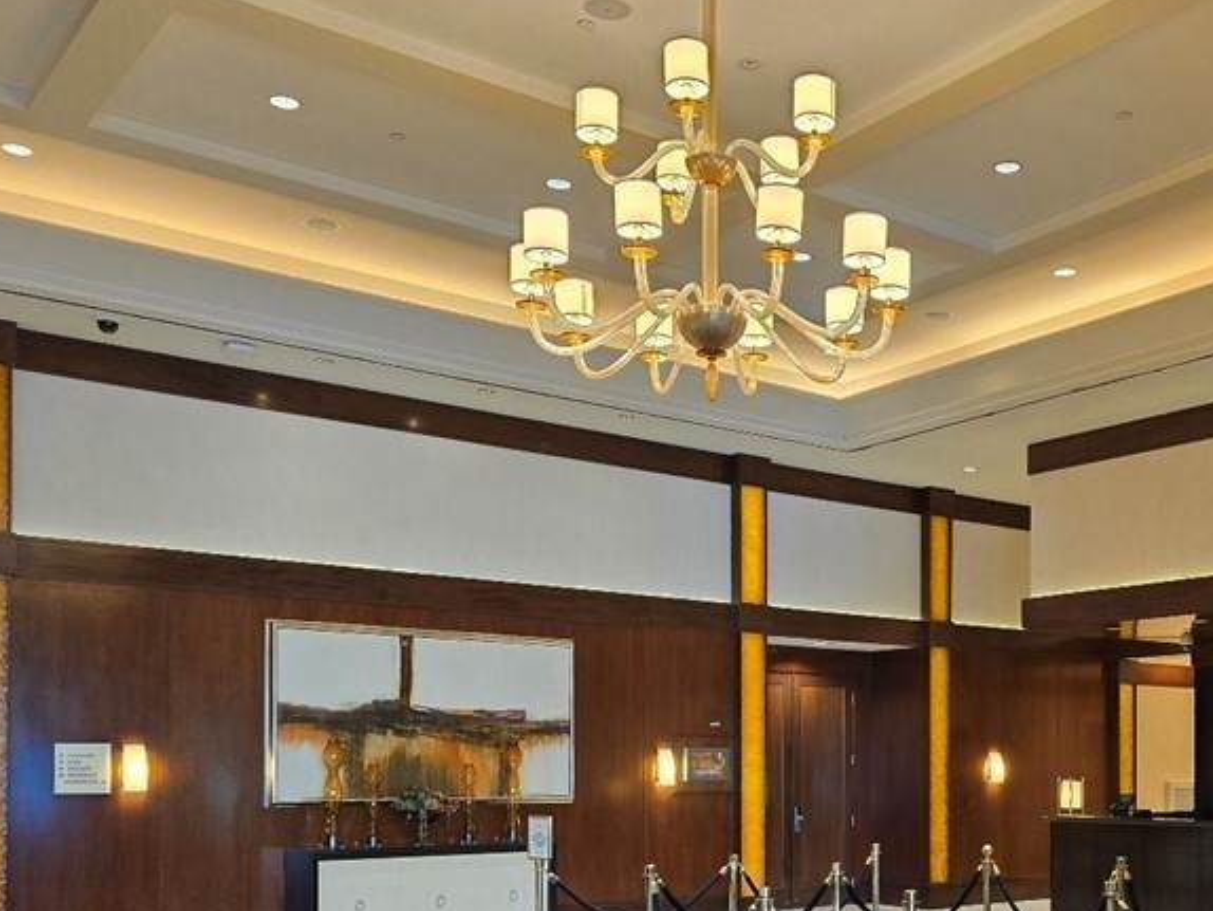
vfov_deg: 33.9
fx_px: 1437
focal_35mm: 41
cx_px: 845
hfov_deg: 44.8
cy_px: 752
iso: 320
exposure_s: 1/45
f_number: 1.7
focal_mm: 6.3
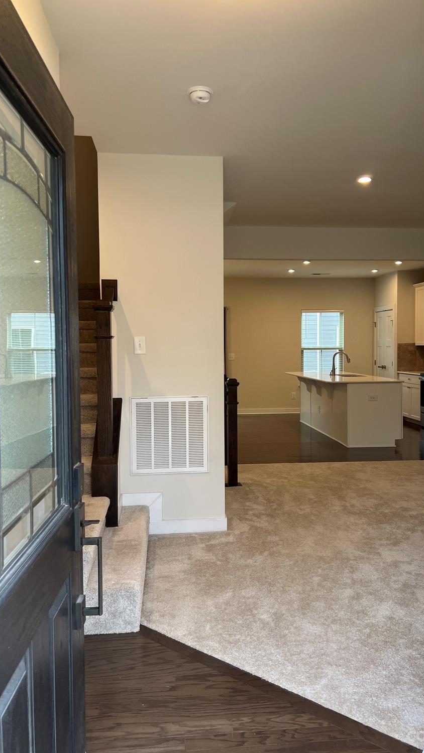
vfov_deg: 66.1
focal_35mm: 29
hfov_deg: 40.2
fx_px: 579
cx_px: 229
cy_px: 369
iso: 64
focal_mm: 5.7
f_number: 1.5
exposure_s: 1/120
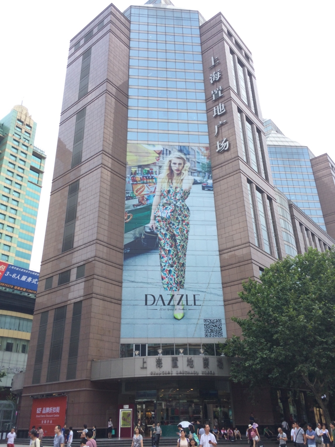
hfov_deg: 46.8
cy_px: 224
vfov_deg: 60.0
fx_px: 387
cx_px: 168
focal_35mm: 30
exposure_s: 1/456
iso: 32
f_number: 2.2
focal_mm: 4.12
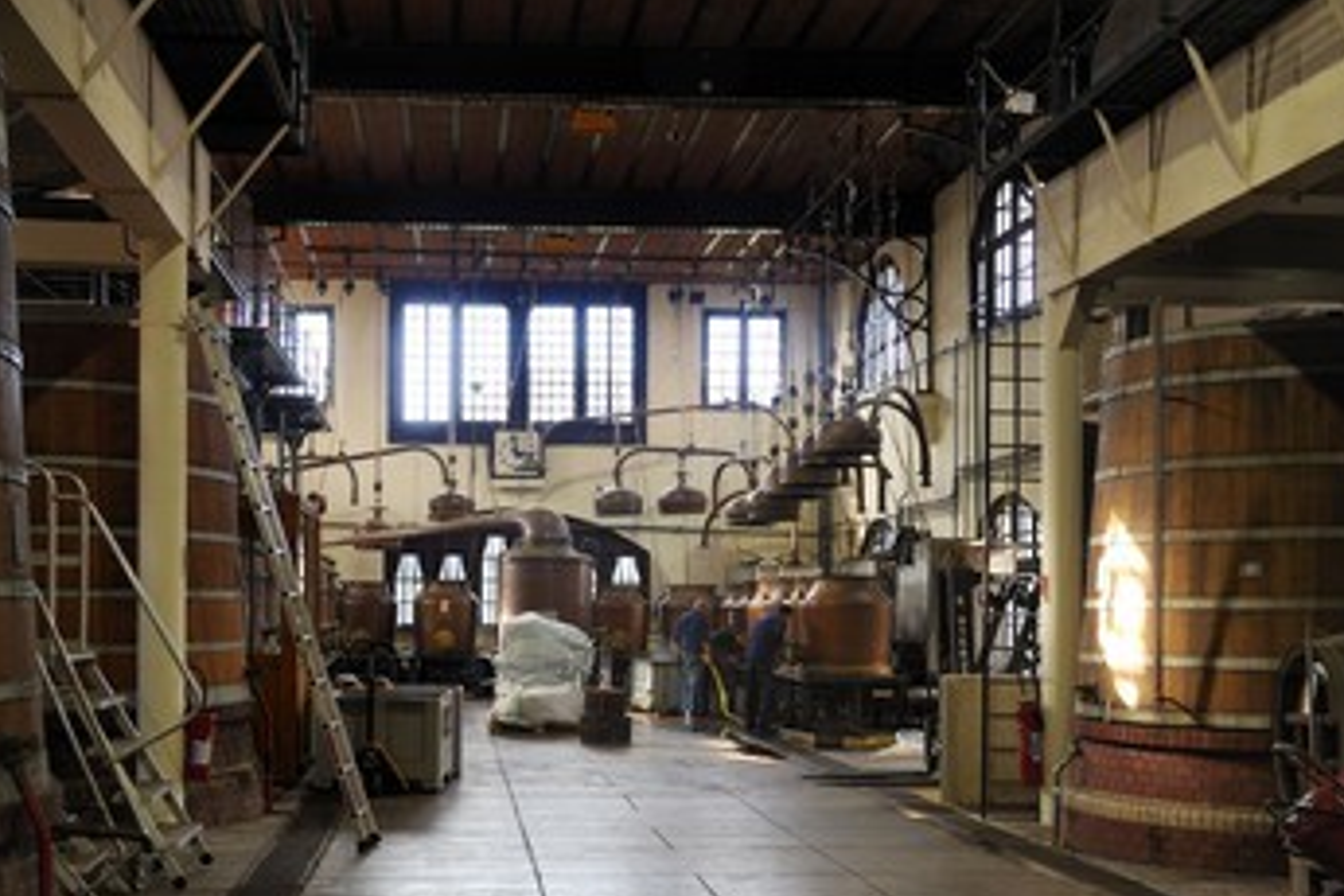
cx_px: 717
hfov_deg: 49.5
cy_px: 530
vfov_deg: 34.1
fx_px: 1456
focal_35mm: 39
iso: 800
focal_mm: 32
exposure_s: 1/100
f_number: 5
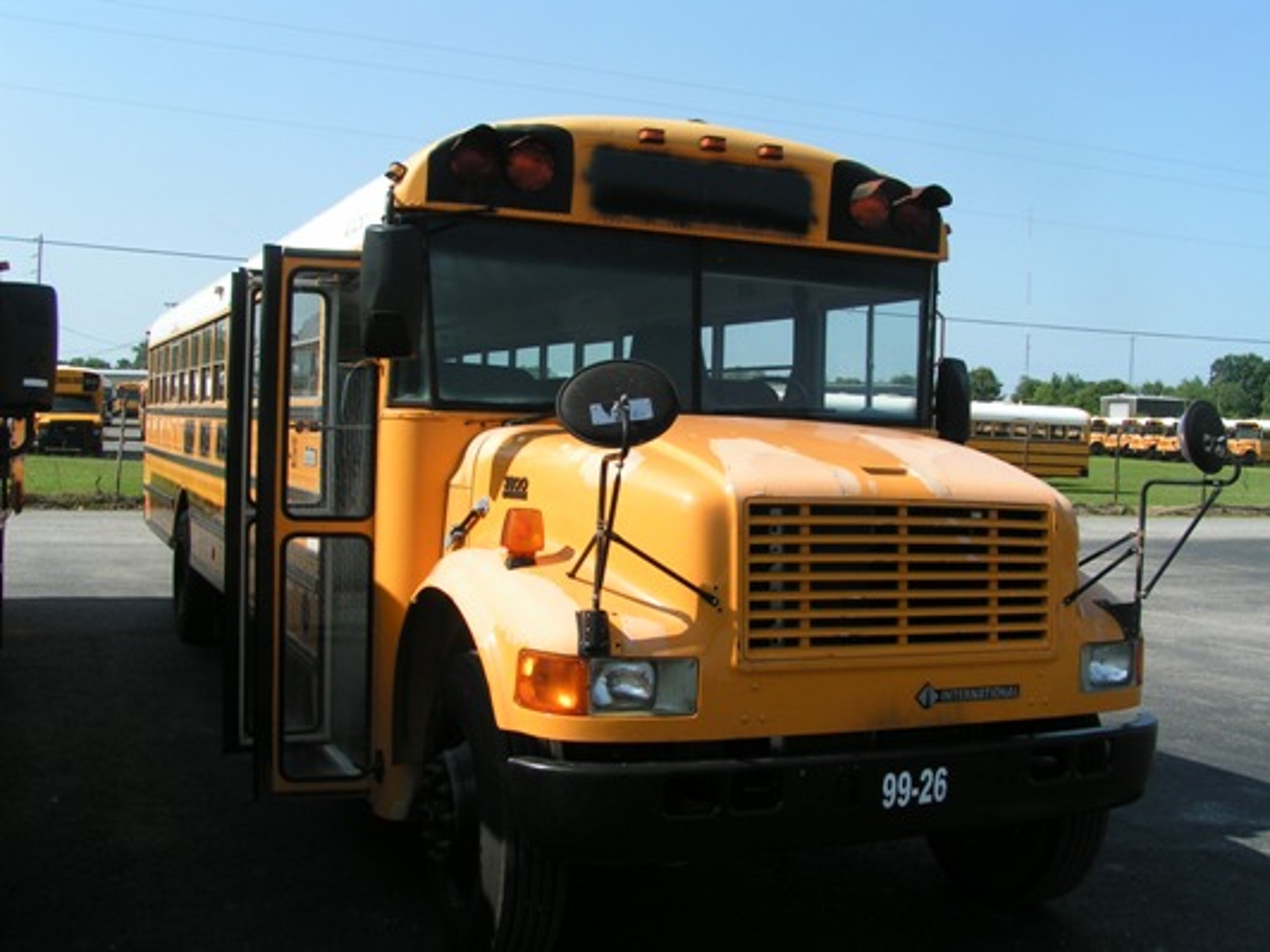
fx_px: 1394
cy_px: 476
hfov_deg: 49.0
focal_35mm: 38
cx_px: 635
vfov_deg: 37.7
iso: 50
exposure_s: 1/320
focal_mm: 5.8
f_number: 5.6
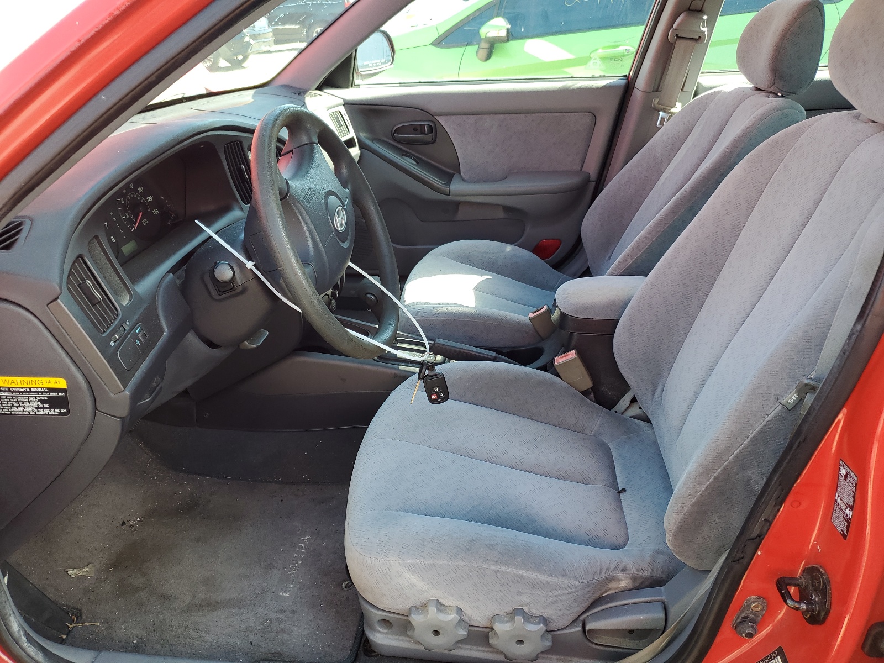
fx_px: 664
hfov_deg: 67.3
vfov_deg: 53.1
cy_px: 332
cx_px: 442
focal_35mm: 26
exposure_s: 1/161
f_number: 1.5
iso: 50
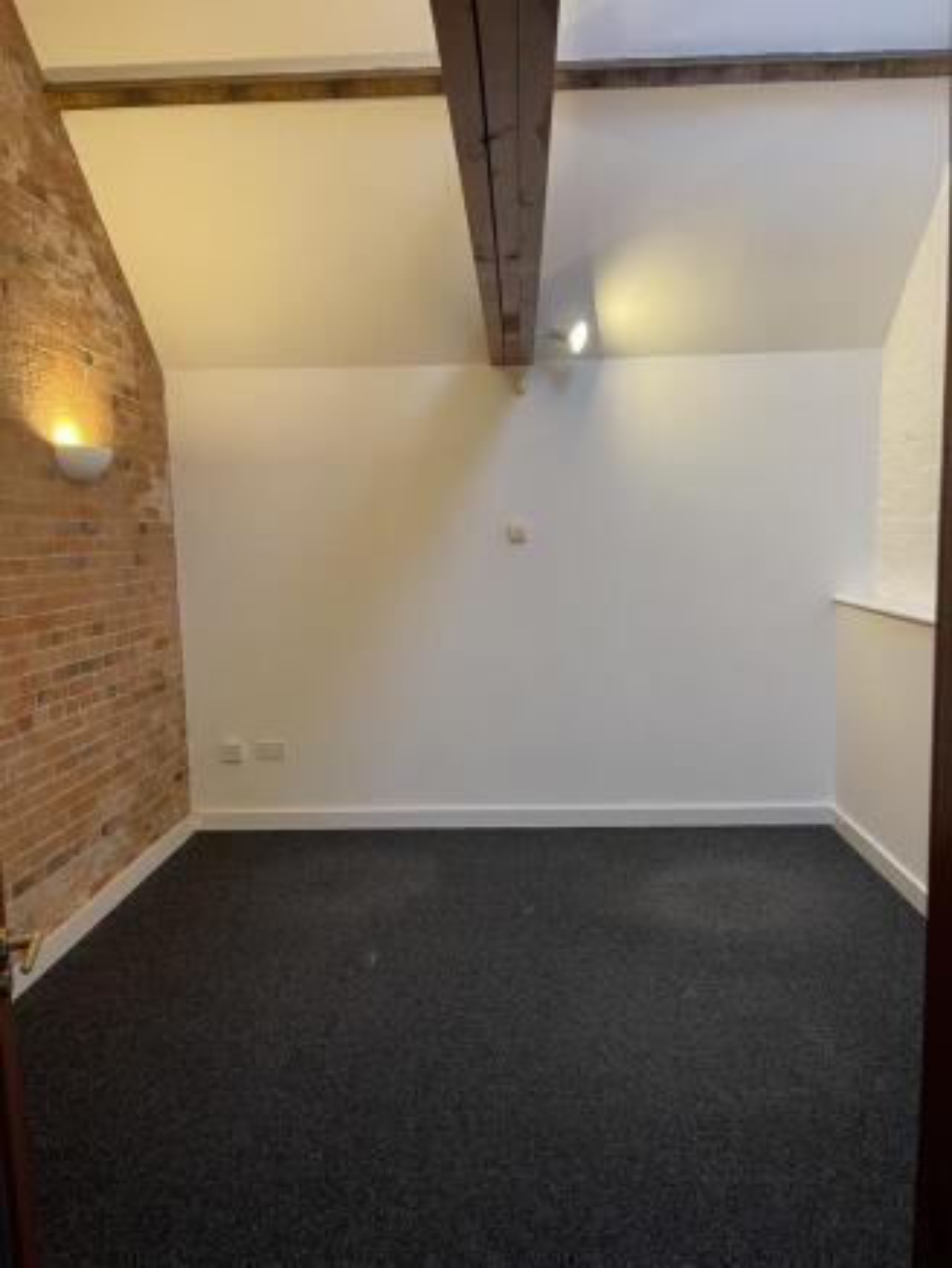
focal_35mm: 25
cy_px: 634
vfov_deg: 69.4
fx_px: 916
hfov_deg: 54.9
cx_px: 476
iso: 160
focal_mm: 5.1
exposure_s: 1/50
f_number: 1.6
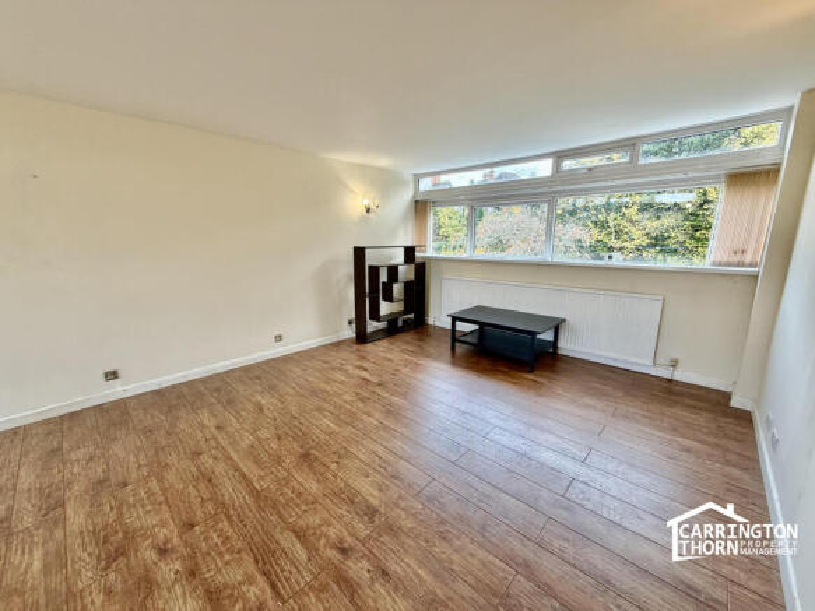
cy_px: 306
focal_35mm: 14
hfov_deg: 102.1
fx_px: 330
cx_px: 408
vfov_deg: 85.7
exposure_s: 1/50
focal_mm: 2.22
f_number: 2.2
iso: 200
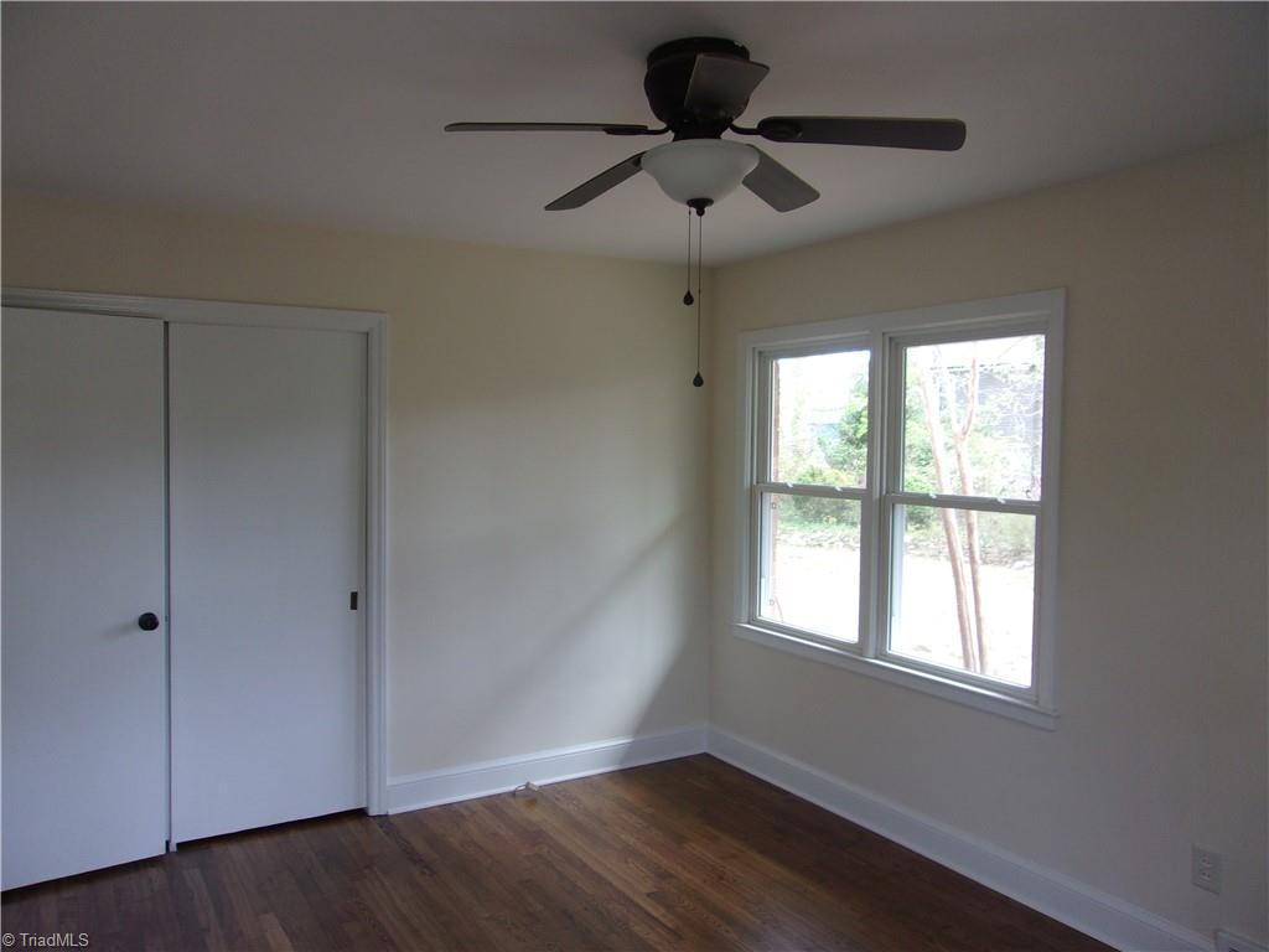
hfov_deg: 65.3
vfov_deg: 51.4
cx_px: 634
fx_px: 990
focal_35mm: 27
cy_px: 476
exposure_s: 1/40
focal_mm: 4.9
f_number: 3
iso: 80
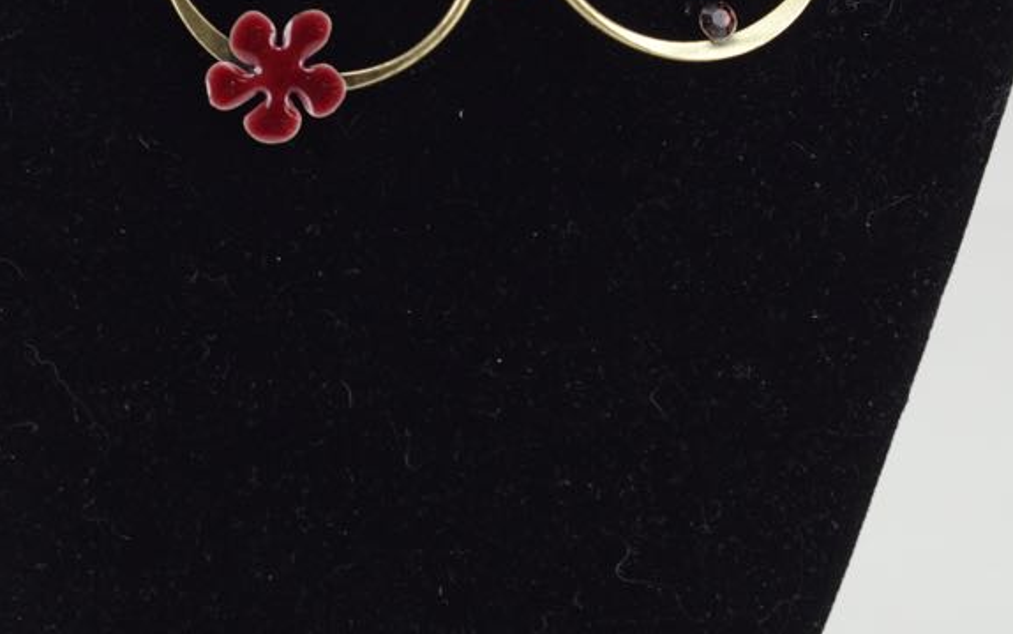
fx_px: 4694
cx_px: 379
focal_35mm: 170
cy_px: 26
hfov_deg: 12.3
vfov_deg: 7.7
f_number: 5
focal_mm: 50
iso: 640
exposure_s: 1/125
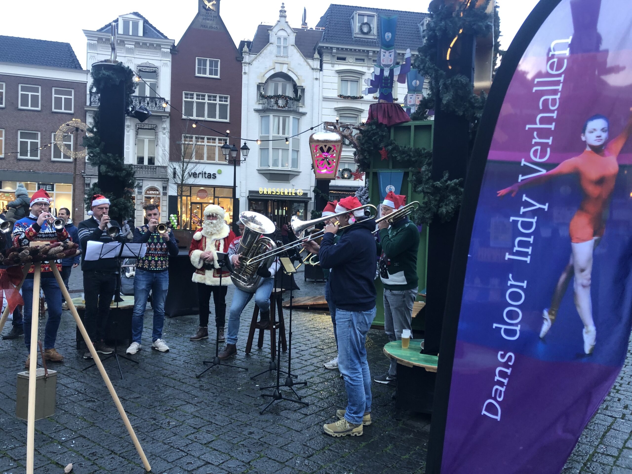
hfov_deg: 63.4
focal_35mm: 28
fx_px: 511
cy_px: 237
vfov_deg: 49.7
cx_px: 316
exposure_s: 1/33
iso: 32
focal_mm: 3.99
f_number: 1.8
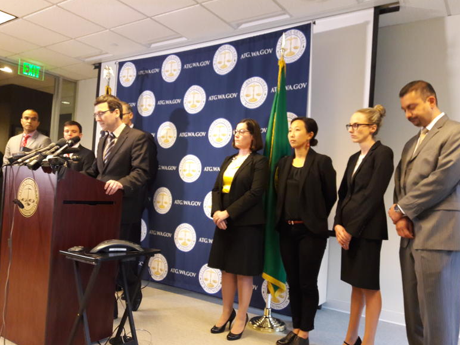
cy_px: 176
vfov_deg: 48.2
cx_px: 224
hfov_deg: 61.7
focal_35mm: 29
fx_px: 385
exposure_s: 1/20
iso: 160
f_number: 1.9
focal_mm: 3.7
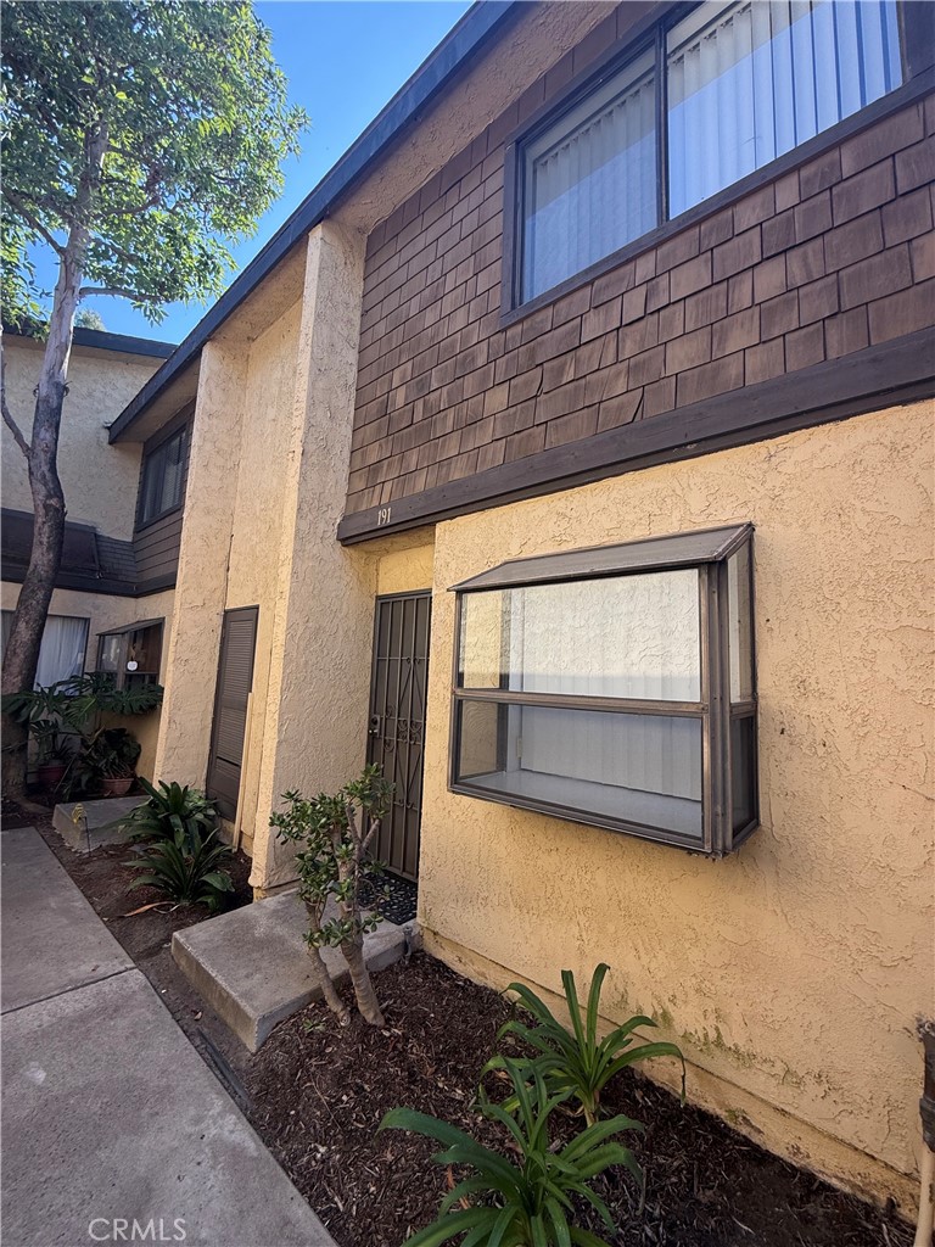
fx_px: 504
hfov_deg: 85.7
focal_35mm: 14
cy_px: 624
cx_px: 468
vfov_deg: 102.1
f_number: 2.2
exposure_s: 1/277
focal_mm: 2.22
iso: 50
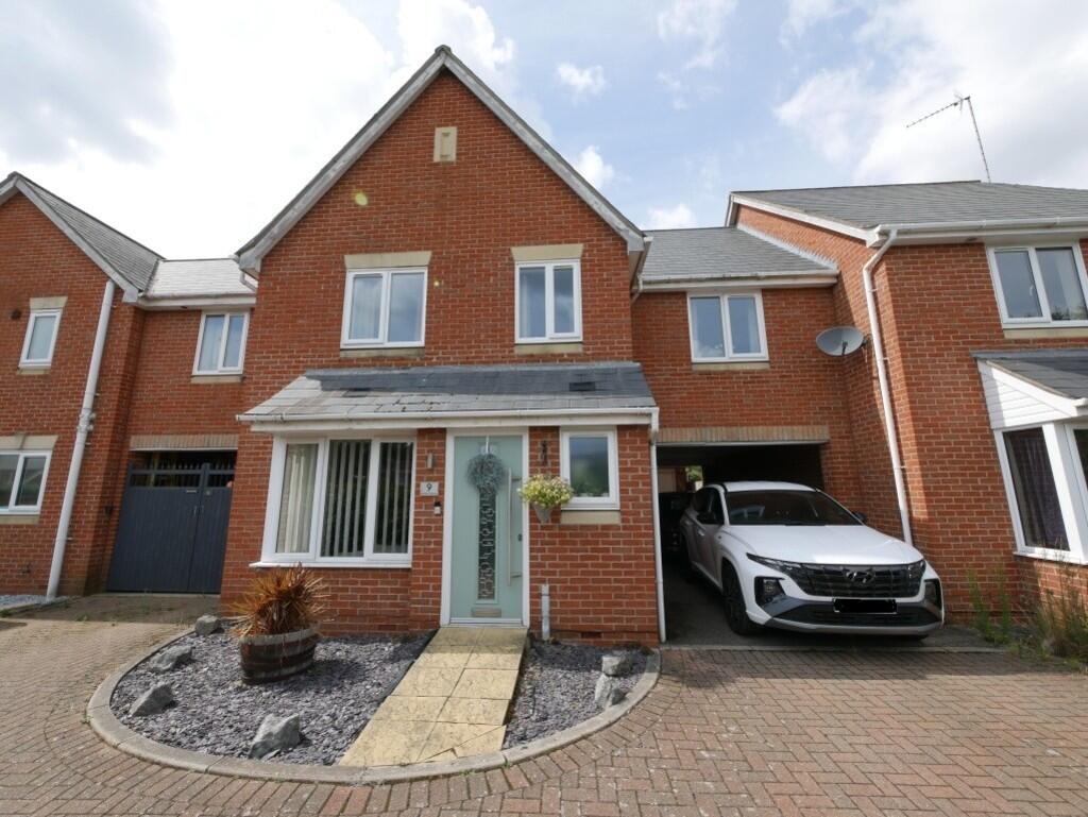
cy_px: 408
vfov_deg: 85.7
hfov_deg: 102.0
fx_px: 440
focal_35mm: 14
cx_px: 544
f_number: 7.1
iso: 200
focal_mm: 7
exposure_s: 1/320
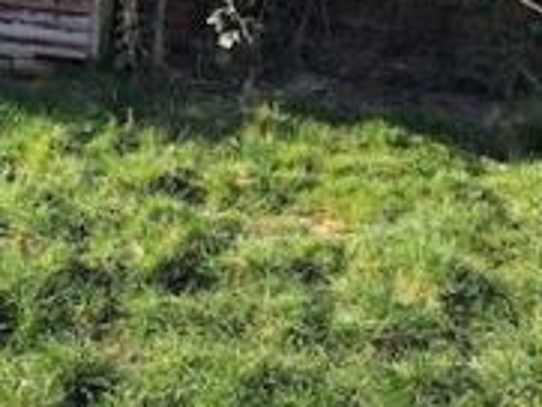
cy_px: -82
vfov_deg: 15.8
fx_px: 1410
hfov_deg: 20.5
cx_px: -85
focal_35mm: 90
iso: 20
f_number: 1.8
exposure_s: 1/226
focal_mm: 3.99
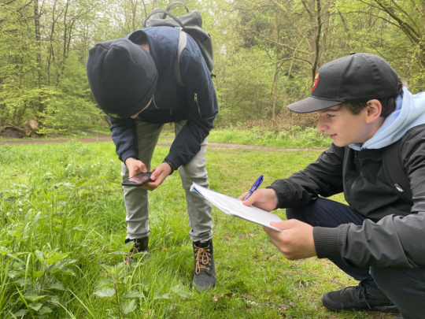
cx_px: 212
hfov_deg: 67.3
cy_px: 160
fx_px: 319
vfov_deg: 53.1
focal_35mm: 26
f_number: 1.6
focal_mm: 4.2
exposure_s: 1/121
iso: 64
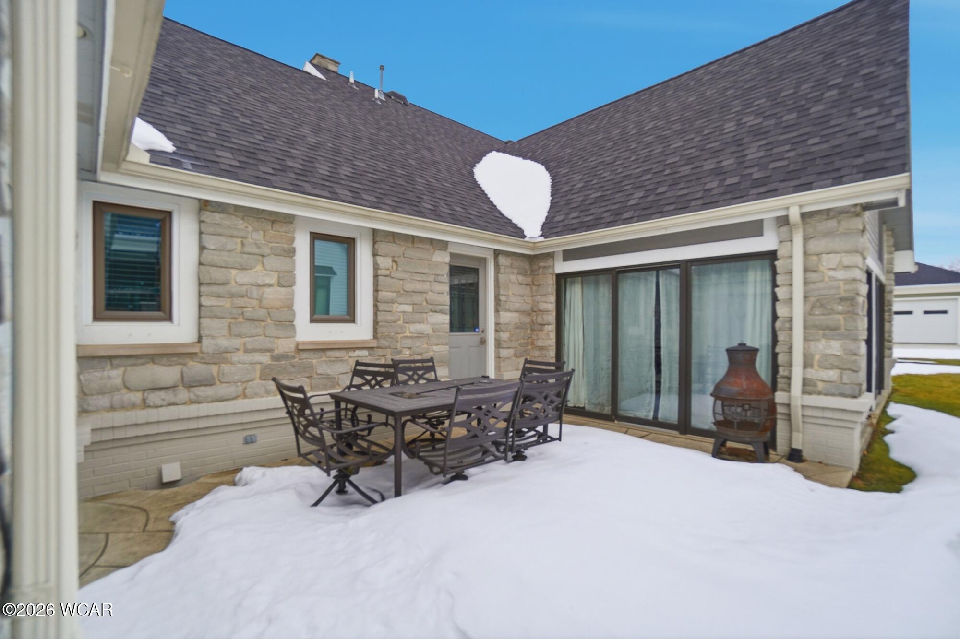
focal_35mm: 15
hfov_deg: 100.4
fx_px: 400
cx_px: 480
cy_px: 320
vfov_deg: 77.3
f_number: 5.6
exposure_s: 1/4000
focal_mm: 10
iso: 125
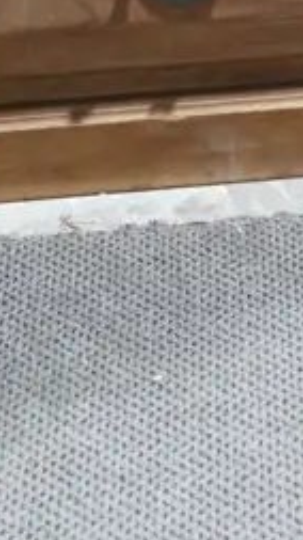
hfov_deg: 5.7
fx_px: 2904
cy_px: -225
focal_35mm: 203
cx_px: 826
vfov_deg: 10.3
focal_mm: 23
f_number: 5.6
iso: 2000
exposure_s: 1/60
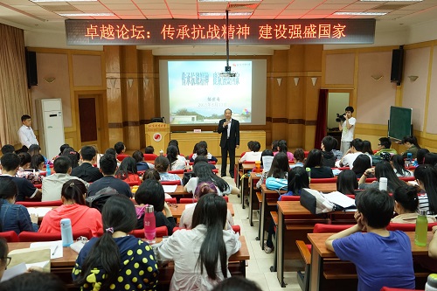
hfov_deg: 61.9
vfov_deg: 43.6
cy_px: 146
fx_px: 364
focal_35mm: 30
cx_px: 218
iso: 2500
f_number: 4
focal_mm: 30
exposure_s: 1/60
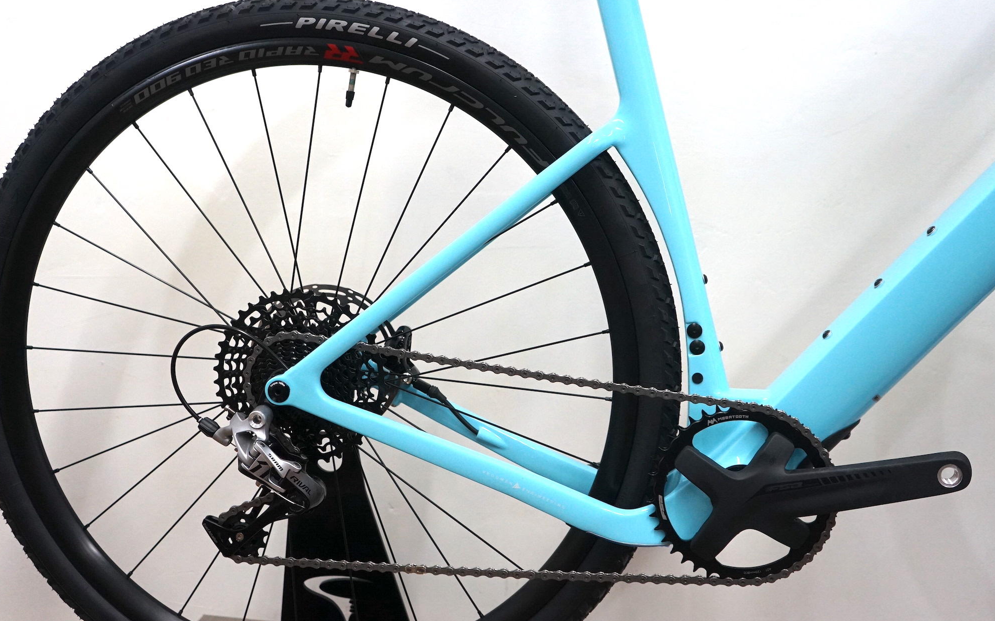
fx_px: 1085
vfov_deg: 32.0
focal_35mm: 40
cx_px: 536
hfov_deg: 49.2
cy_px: 283
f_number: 4
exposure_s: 1/160
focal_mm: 34
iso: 1600
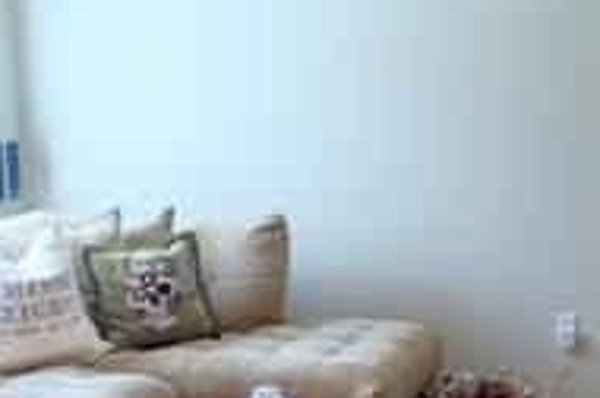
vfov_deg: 16.0
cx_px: 373
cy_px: 509
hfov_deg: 25.0
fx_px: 1348
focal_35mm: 81
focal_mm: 10
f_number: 4
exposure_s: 1/15
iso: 800
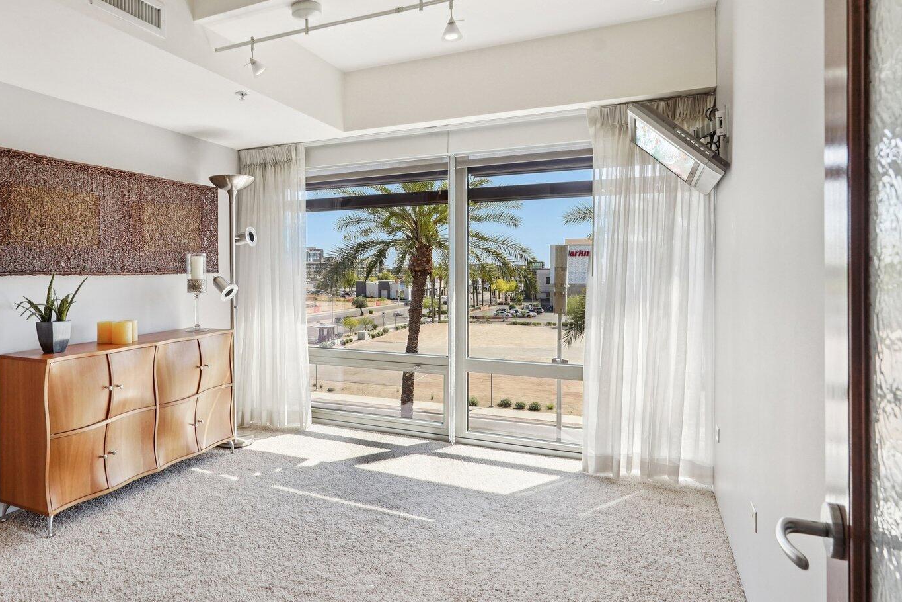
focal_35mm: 24
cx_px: 303
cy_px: 260
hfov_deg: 71.6
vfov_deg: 53.0
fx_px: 601
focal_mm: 16
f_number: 8
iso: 400
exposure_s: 1/320
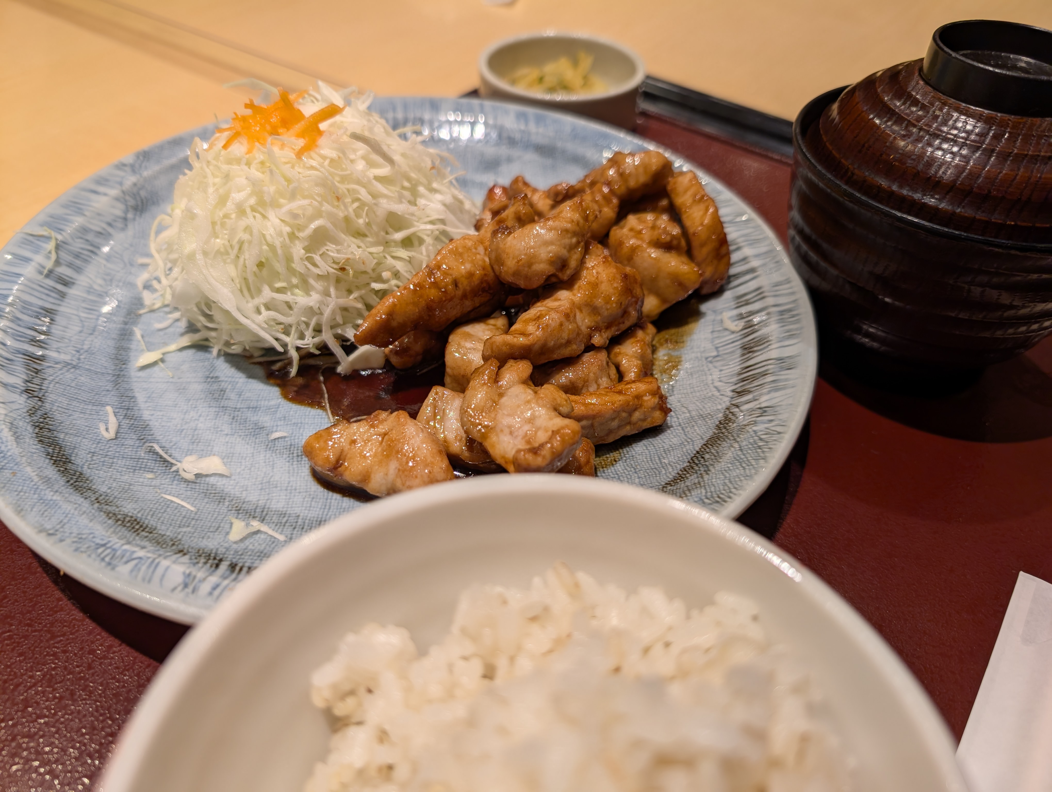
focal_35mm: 24
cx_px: 526
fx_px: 730
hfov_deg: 71.5
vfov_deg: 56.9
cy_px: 396
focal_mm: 6.9
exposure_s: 1/257
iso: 24
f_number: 1.68
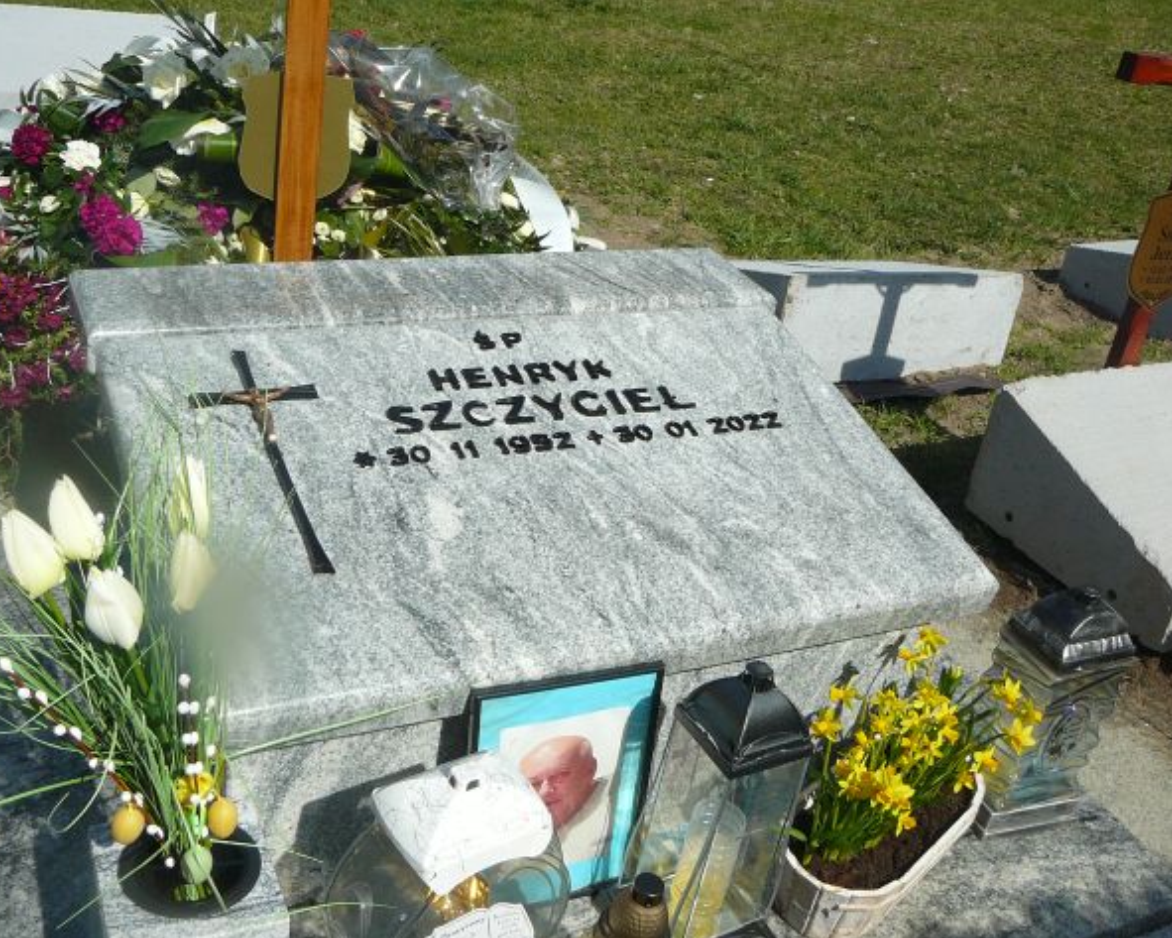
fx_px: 1284
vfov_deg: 40.1
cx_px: 577
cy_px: 474
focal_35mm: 37
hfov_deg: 49.1
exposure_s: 1/640
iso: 80
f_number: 5
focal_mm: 5.2
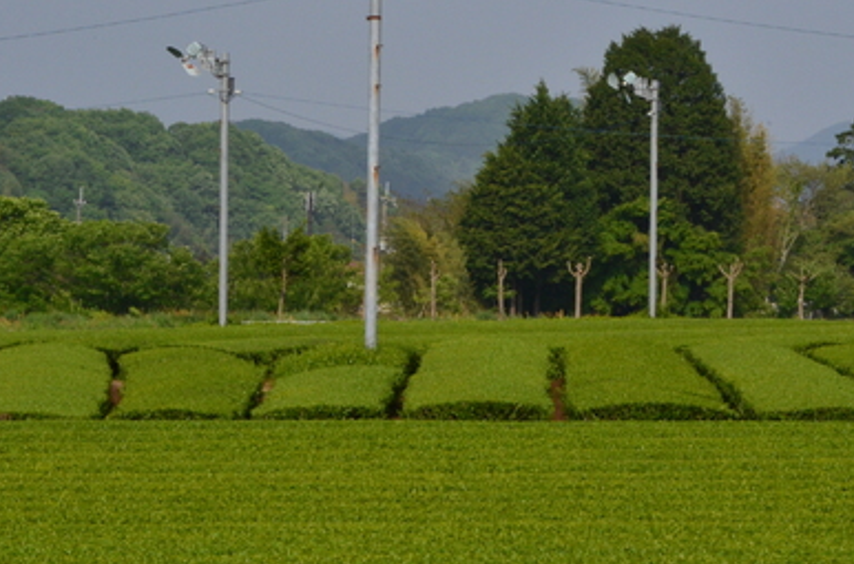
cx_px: 436
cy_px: 357
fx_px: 5790
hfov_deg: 8.4
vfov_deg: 5.6
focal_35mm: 245
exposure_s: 1/250
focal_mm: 105
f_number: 22
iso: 800
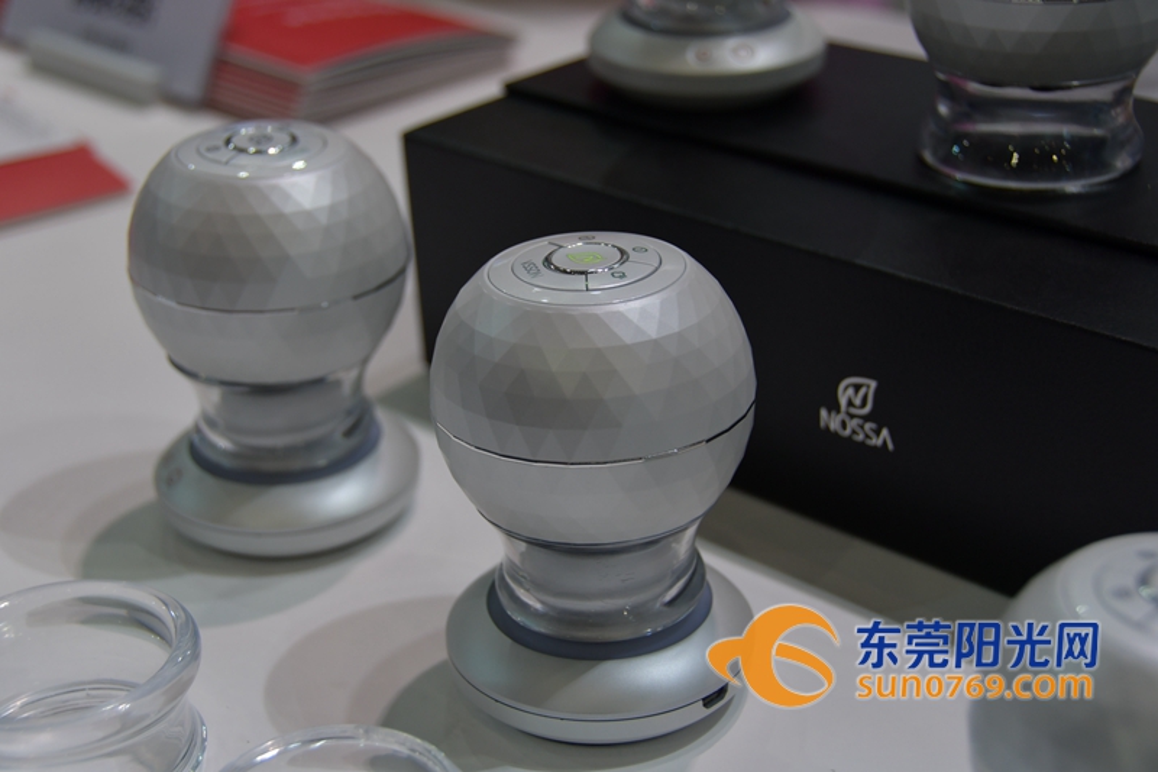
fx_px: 1929
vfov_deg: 22.6
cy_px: 386
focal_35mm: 60
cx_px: 579
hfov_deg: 33.4
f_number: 4.5
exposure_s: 1/160
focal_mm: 40
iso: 360
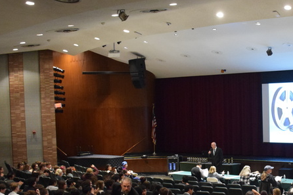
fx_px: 504
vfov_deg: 21.7
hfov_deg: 30.9
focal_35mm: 62
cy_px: 143
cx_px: 266
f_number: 3.5
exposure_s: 1/60
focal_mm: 18
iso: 3200
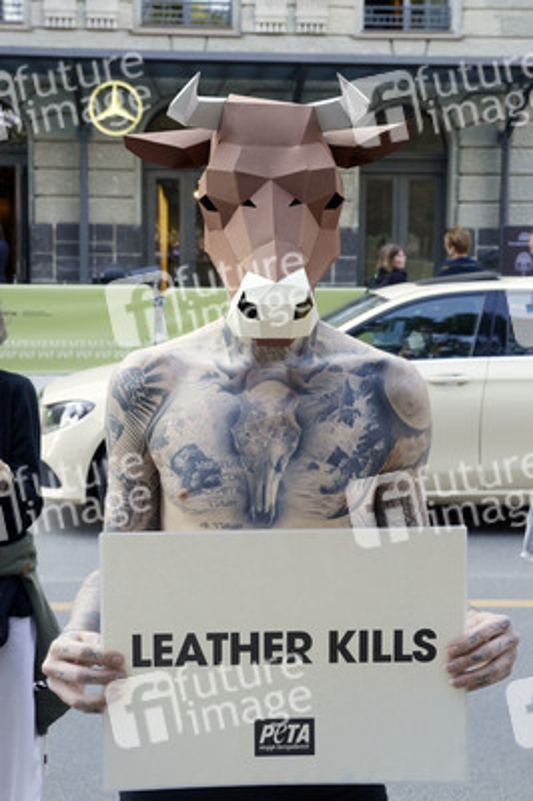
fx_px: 1246
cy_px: 400
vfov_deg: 35.7
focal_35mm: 56
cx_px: 266
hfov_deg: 24.2
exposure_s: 1/160
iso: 1000
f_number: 10
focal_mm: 56
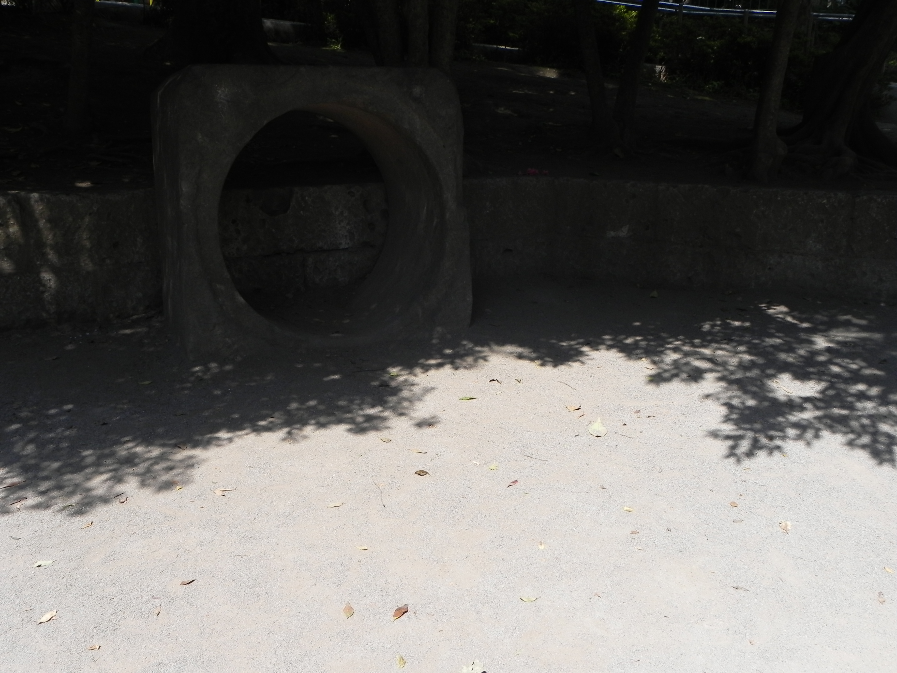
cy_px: 336
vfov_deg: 38.7
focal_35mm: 37
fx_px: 959
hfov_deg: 50.1
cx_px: 448
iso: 160
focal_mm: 6.6
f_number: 6.3
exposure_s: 1/326
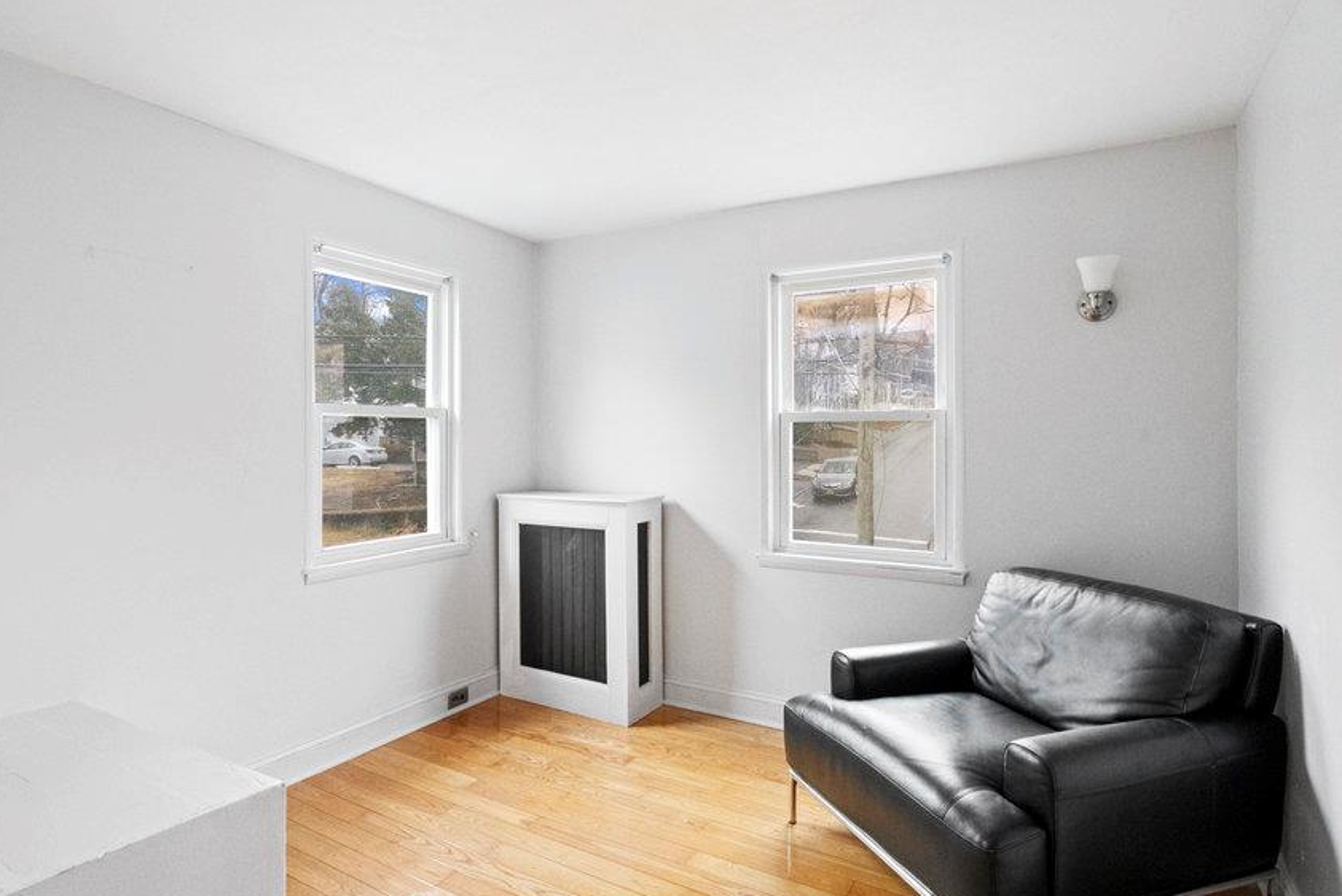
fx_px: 708
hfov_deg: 86.9
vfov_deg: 64.6
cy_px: 428
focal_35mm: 19
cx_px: 650
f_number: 9
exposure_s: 1/10
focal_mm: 16
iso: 5000
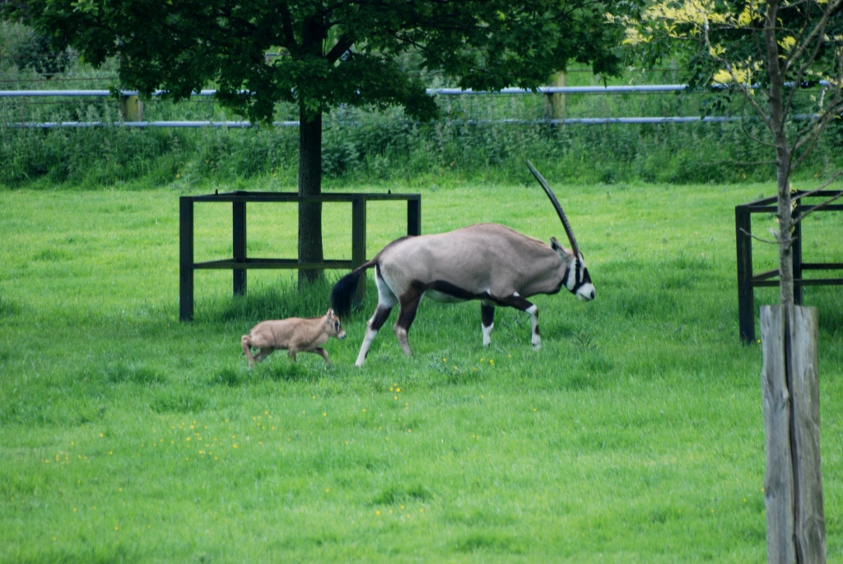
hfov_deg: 4.6
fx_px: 10548
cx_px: 422
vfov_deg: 3.1
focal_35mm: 450
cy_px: 282
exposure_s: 1/320
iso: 400
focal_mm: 300
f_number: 5.6
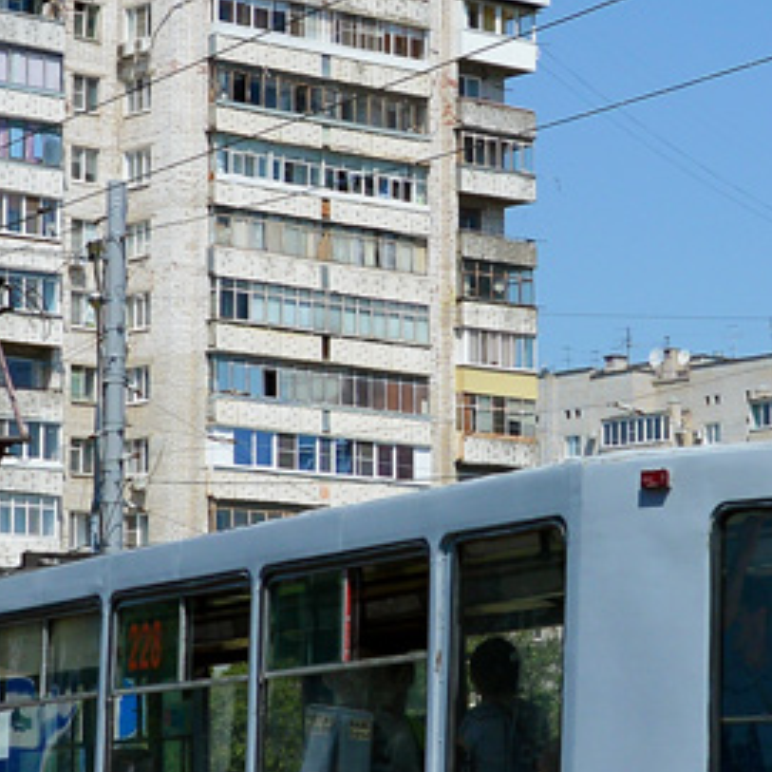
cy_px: 499
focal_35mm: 124
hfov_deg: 14.1
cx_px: 464
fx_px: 3129
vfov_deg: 14.0
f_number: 6.3
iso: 200
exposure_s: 1/1000
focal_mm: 22
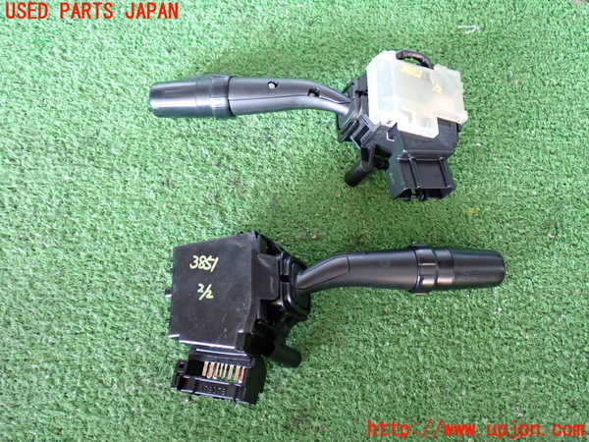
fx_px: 647
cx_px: 294
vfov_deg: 37.7
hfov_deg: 49.0
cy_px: 221
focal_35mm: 38
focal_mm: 6.83
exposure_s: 1/40
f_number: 2.7
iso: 500
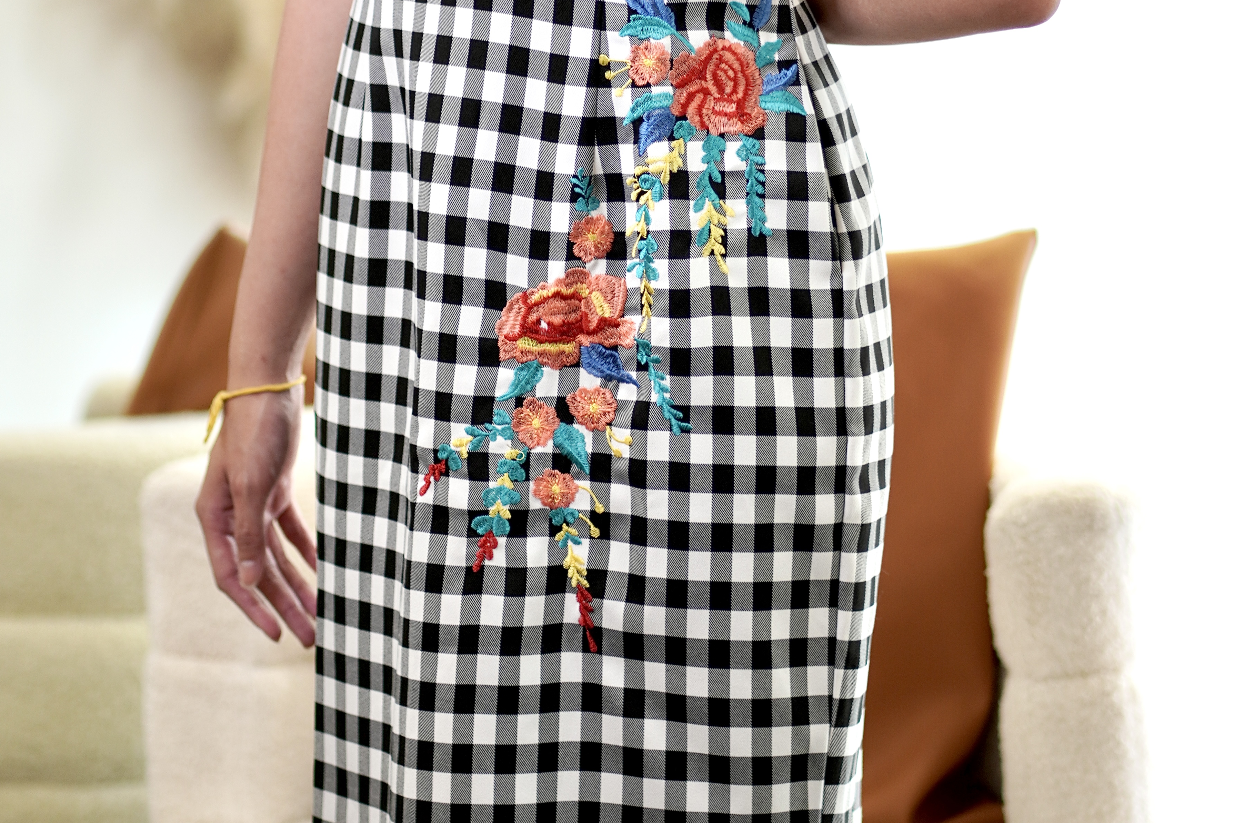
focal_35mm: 211
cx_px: 653
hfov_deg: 9.8
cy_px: 219
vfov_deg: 6.5
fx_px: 7226
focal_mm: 85
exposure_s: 1/160
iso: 125
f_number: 1.8
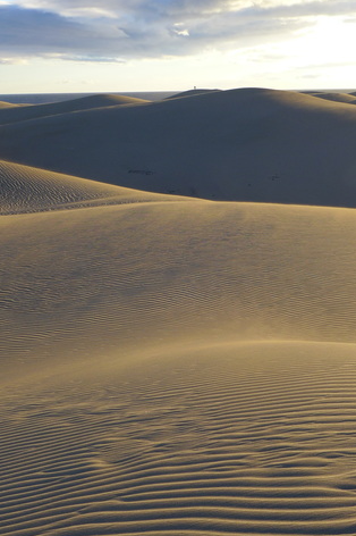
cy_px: 266
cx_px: 190
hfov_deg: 22.2
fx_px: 906
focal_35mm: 61
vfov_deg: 32.9
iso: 80
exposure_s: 1/640
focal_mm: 7.9
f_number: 2.8
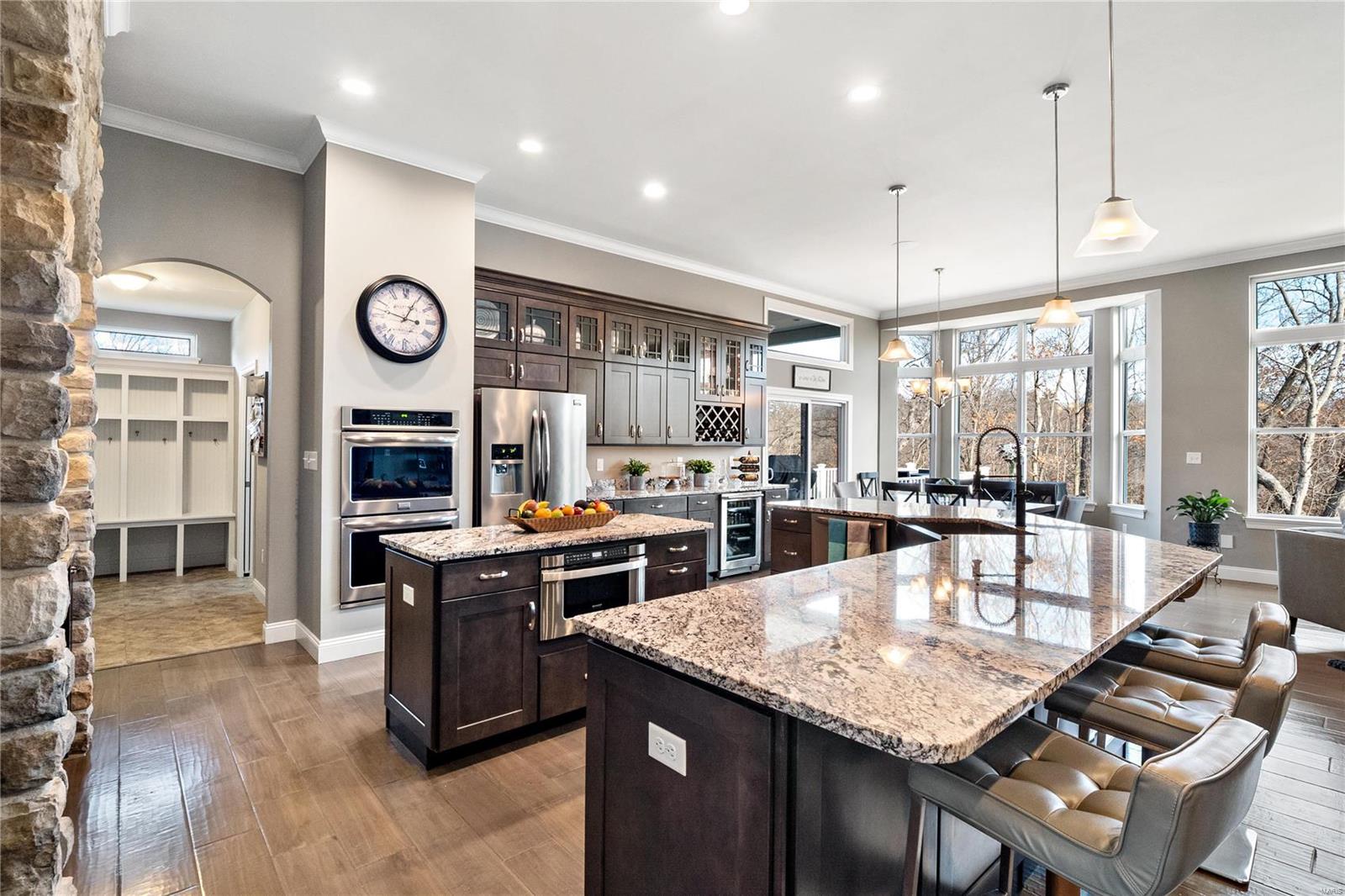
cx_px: 672
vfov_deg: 73.7
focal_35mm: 16
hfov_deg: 96.7
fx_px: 598
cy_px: 448
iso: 400
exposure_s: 1/10
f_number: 8
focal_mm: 8
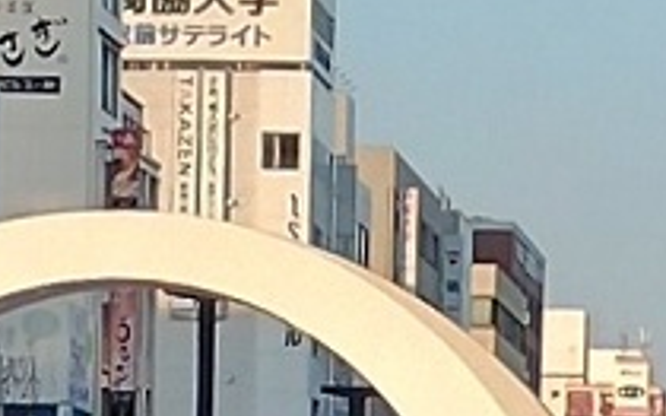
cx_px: 216
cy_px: 575
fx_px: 1542
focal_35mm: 85
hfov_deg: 24.2
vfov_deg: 14.5
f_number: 1.8
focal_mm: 4.27
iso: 100
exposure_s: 1/221
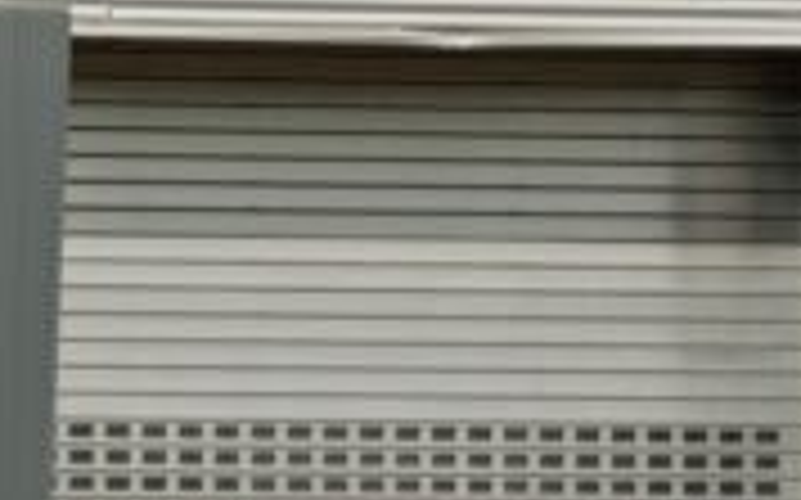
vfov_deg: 3.5
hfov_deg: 5.6
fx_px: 8116
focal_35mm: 372
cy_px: 511
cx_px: -504
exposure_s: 1/100
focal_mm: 110
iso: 100
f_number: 16
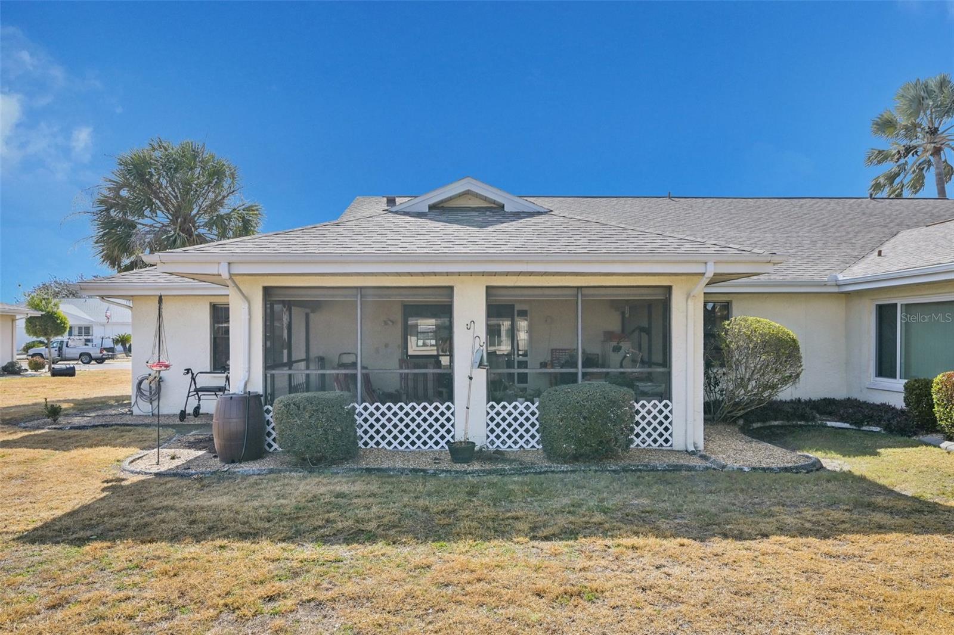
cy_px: 318
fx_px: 570
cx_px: 477
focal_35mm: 22
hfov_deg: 79.9
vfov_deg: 58.3
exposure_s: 1/800
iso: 400
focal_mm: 21.5
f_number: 8
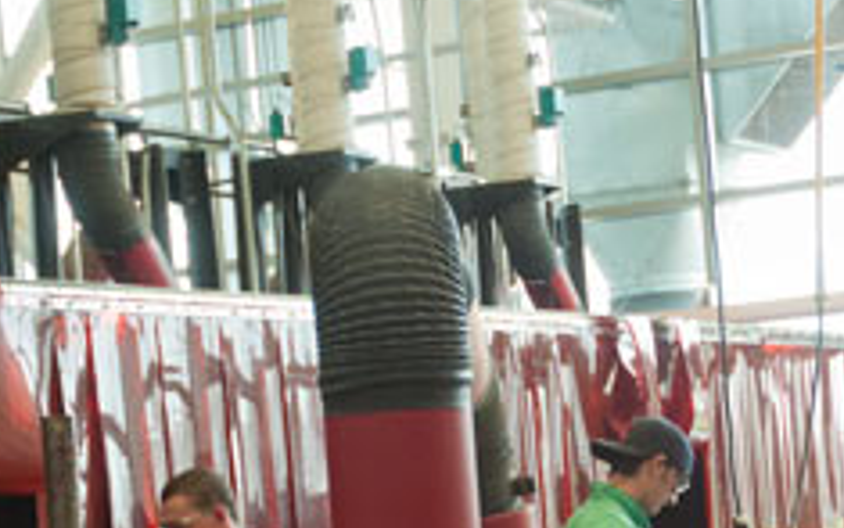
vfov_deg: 11.8
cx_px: 524
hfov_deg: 19.0
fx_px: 2514
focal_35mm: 109
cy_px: 607
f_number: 3.8
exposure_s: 1/160
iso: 1100
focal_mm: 29
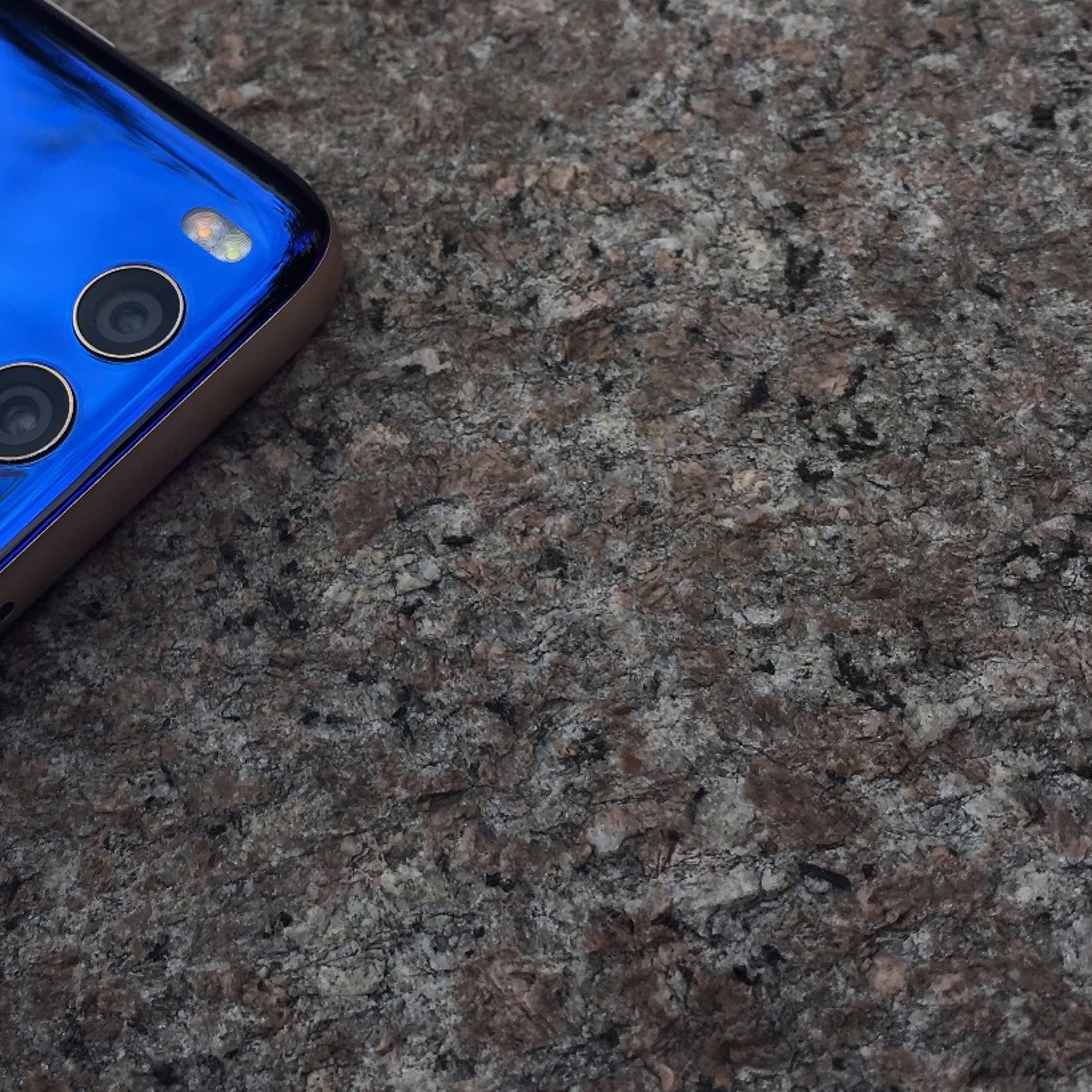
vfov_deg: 34.0
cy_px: 461
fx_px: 1785
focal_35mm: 50
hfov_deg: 33.4
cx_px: 286
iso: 25
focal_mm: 4.15
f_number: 2.2
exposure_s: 1/810
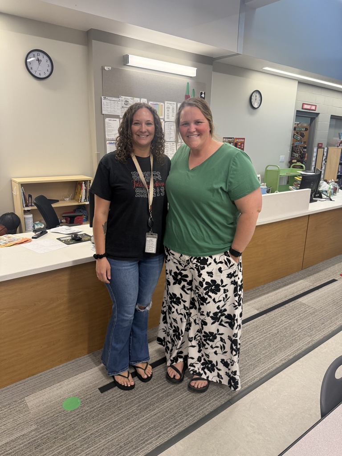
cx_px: 171
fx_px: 316
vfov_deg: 71.6
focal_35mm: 24
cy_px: 228
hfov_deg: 56.8
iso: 200
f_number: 1.78
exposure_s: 1/226
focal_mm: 6.76
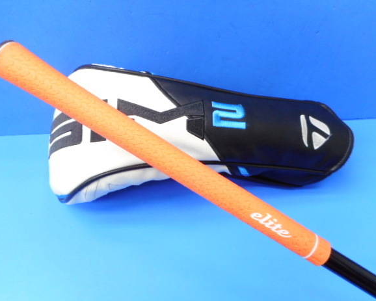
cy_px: 146
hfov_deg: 64.0
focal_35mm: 27
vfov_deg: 53.2
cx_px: 174
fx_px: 301
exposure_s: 1/30
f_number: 3.7
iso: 200
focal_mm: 4.5
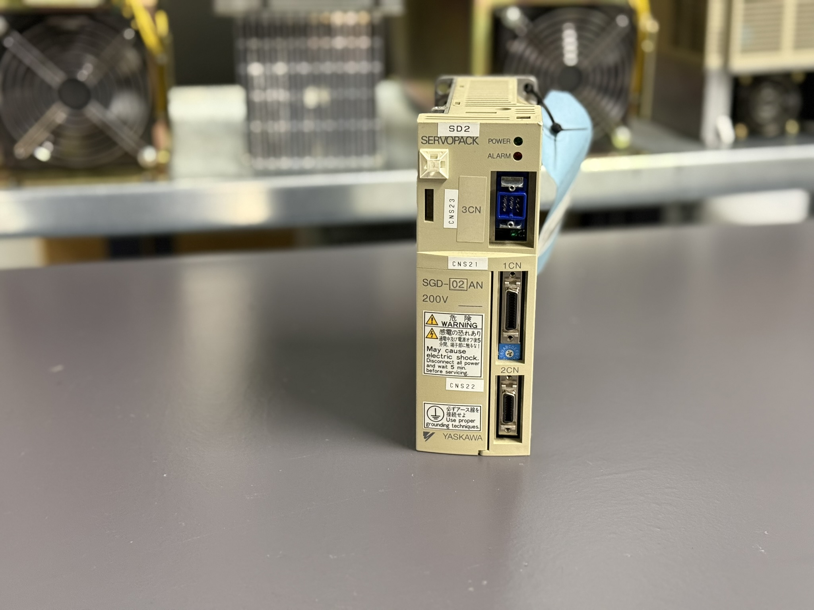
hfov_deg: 39.7
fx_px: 1129
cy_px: 305
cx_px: 407
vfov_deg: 30.3
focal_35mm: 48
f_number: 1.78
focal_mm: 6.76
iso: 320
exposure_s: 1/33
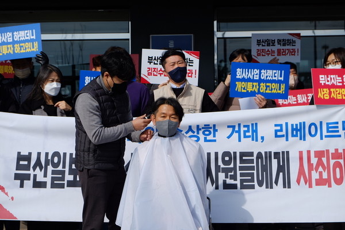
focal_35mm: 83
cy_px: 115
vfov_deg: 16.5
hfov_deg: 24.5
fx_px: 795
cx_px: 172
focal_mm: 55
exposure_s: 1/3200
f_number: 4
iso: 200
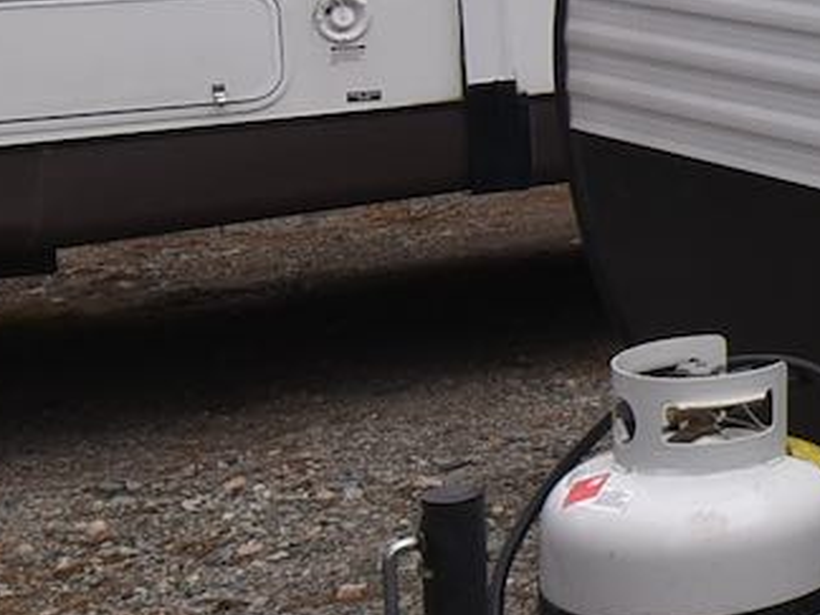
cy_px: -40
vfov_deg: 15.6
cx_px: 1551
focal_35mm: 92
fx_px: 2187
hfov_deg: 16.9
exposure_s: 1/250
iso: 200
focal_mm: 11.5
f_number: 8
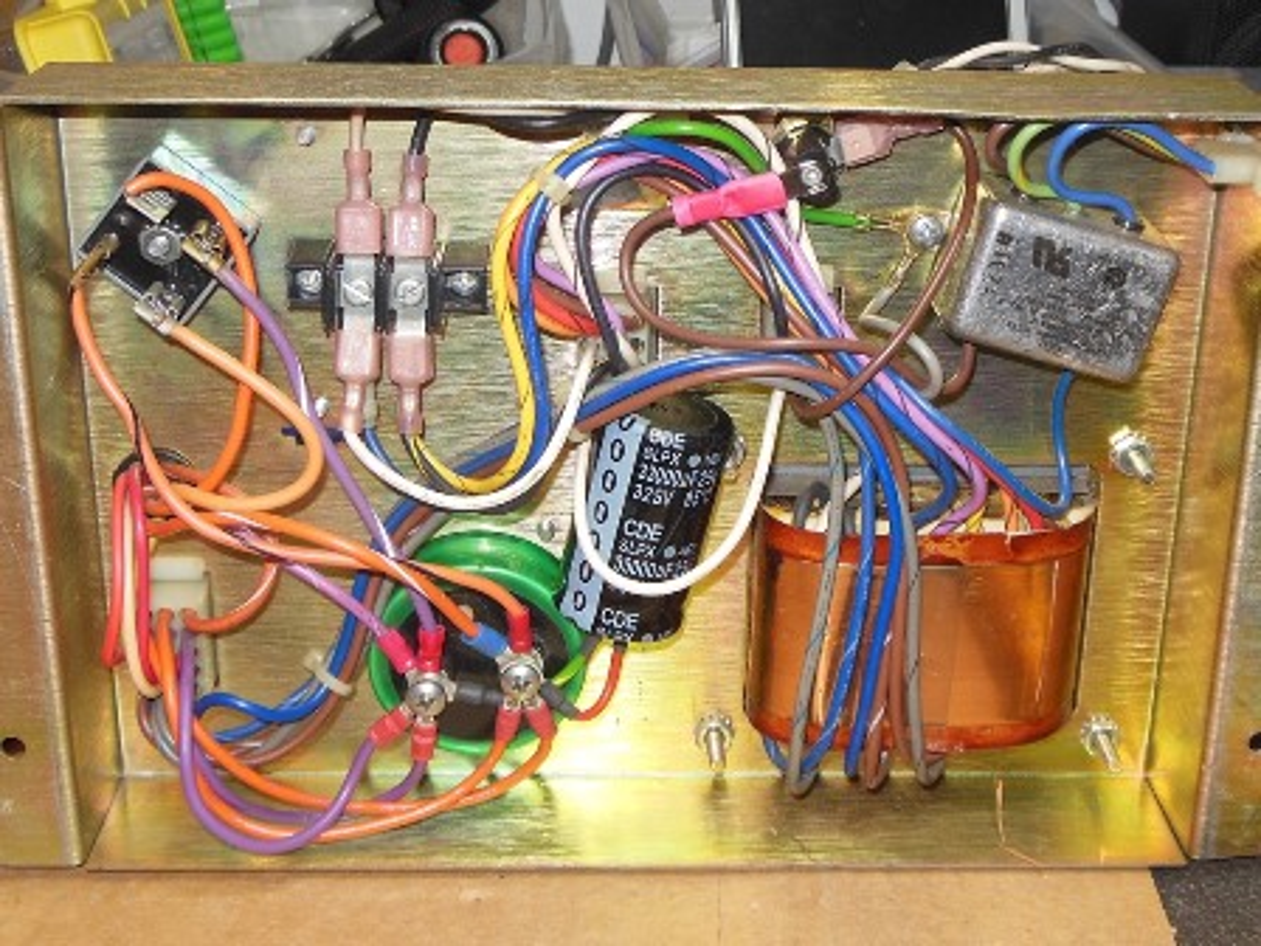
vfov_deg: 42.9
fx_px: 1202
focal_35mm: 33
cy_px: 473
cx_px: 630
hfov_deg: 55.4
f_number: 3.5
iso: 125
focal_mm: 6
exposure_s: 1/30
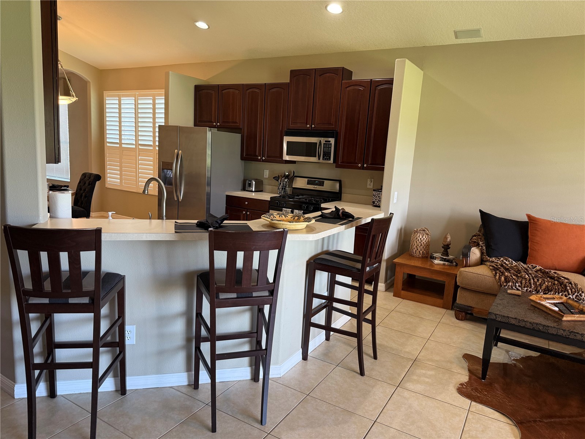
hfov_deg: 71.6
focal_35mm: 24
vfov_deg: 56.8
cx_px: 292
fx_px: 406
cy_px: 220
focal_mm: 6.76
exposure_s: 1/60
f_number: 1.78
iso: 200
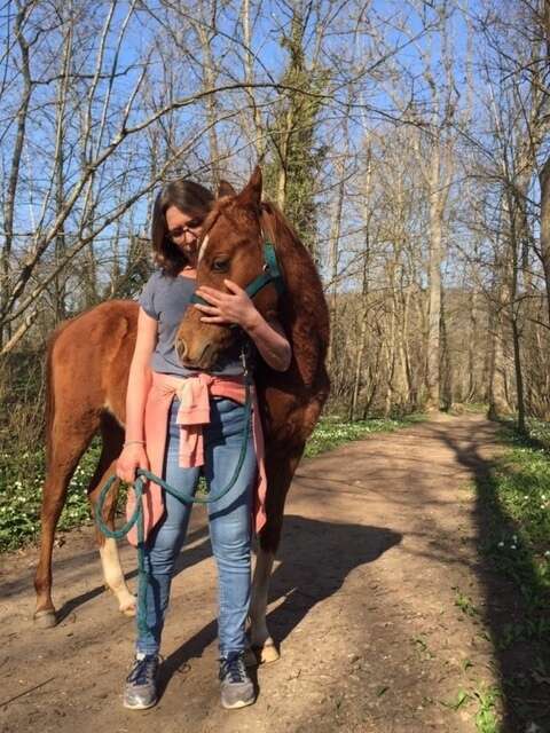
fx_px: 614
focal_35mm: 29
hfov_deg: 48.2
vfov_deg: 61.7
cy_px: 366
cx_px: 275
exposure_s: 1/807
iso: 32
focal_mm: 4.15
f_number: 2.2
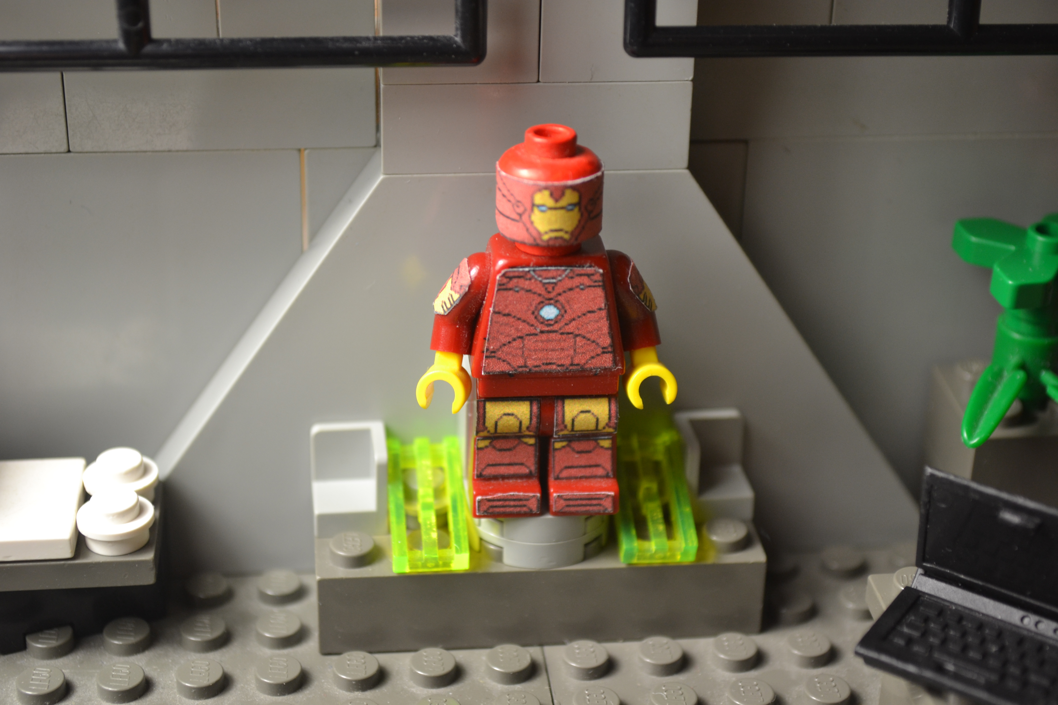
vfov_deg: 20.6
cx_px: 529
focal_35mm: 66
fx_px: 1940
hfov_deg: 30.5
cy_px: 352
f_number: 5.3
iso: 400
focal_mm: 44
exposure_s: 1/60
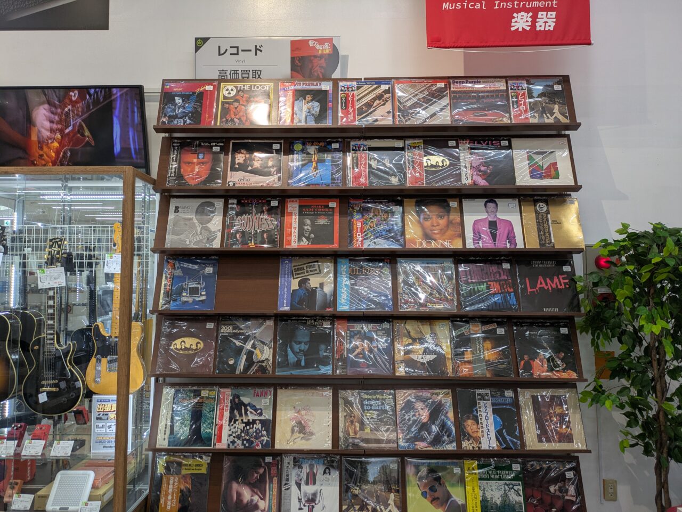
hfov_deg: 69.4
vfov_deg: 54.9
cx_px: 341
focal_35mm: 25
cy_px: 256
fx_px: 493
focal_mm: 5.43
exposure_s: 1/100
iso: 62
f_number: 1.89
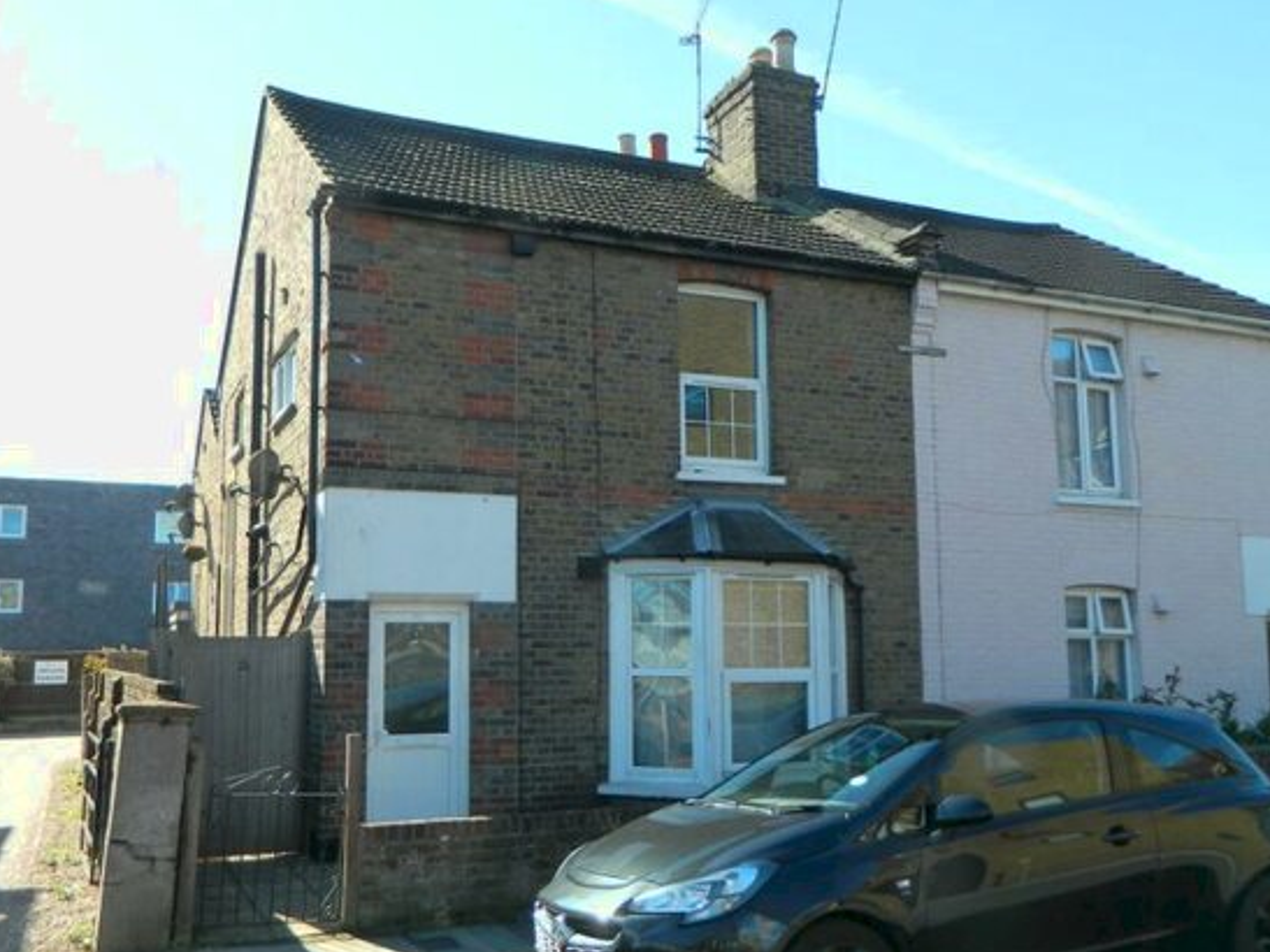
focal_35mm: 32
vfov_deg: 44.1
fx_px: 1174
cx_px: 562
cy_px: 528
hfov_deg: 56.7
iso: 80
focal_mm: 4.5
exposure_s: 1/320
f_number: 3.1
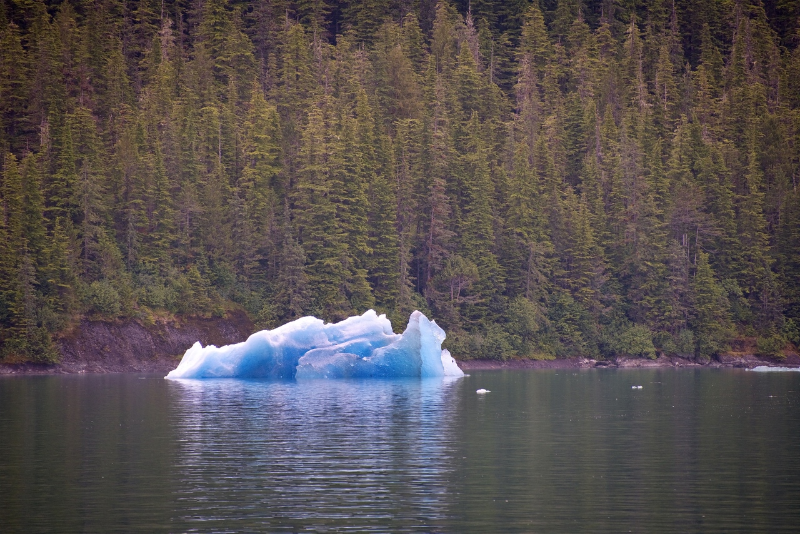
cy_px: 267
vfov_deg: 4.6
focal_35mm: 300
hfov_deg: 6.9
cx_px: 400
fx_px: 6668
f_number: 5.6
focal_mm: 300
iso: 640
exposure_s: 1/640
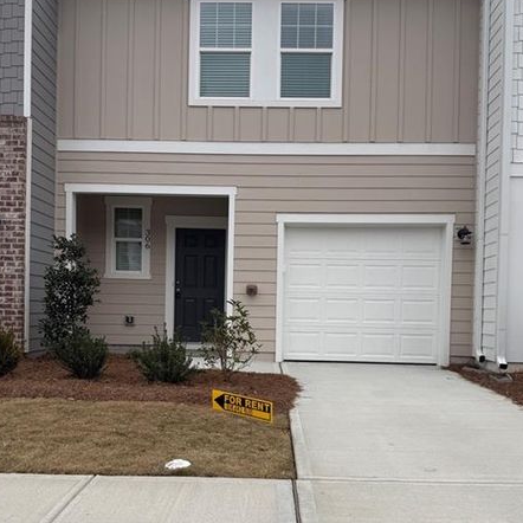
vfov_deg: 50.7
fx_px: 547
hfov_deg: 51.1
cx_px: 264
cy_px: 321
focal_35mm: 32
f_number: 1.78
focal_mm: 6.76
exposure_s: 1/497
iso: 80
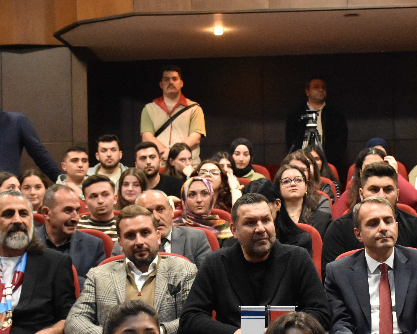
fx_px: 1432
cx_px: 336
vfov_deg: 13.3
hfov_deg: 16.4
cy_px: 209
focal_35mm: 116
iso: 3200
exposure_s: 1/60
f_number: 4
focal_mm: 32
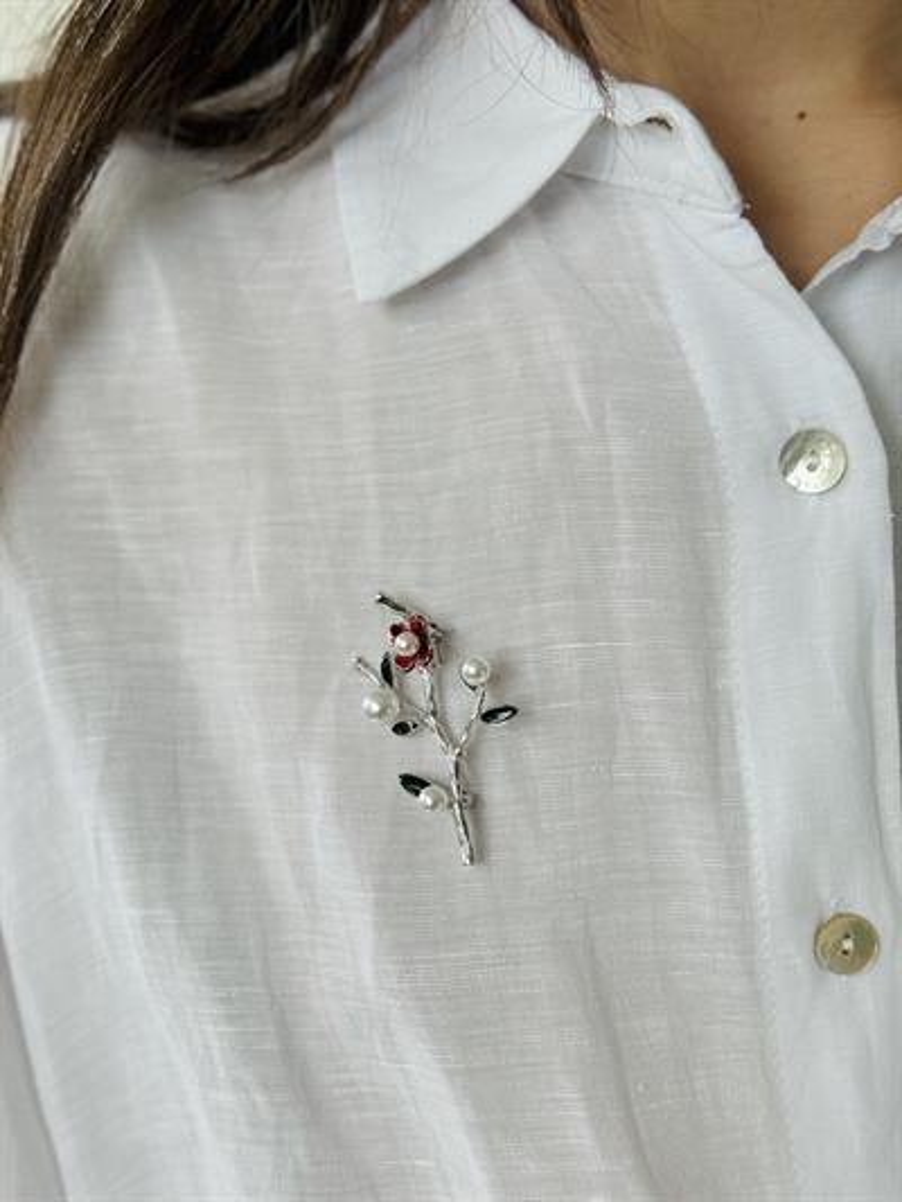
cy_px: 601
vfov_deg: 39.6
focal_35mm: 48
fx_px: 1667
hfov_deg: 30.3
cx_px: 451
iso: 64
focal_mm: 6.76
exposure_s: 1/392
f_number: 1.78
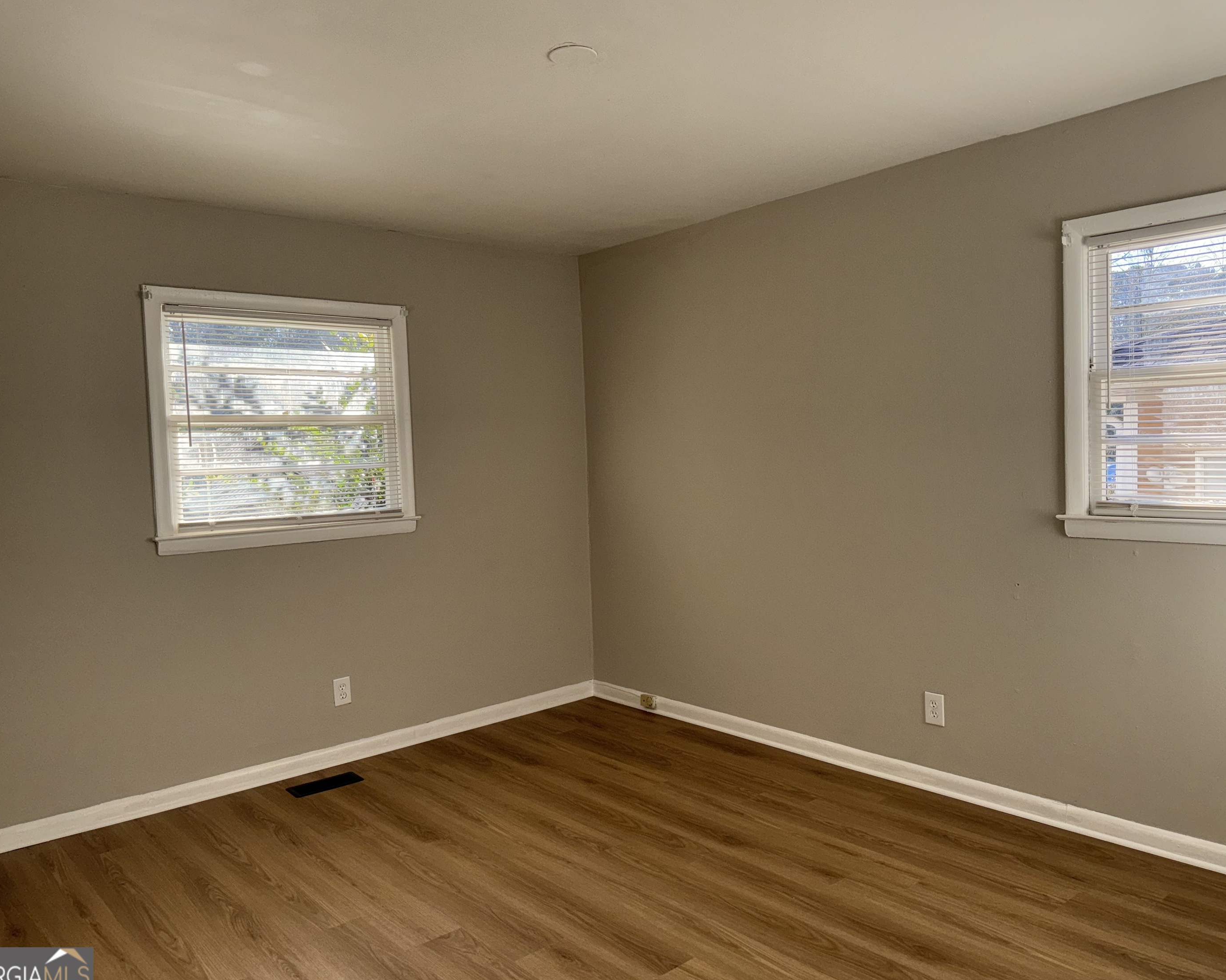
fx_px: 943
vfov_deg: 54.9
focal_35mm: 26
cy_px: 488
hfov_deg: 66.0
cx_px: 621
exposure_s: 1/484
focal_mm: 6.76
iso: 50
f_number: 1.78
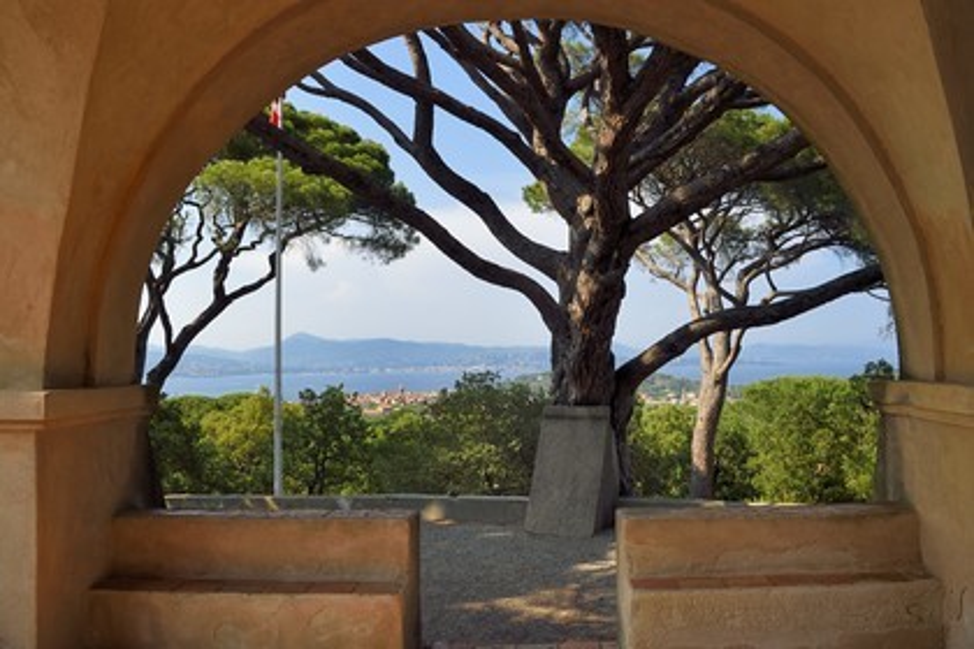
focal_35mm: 29
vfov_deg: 45.0
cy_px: 324
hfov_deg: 63.7
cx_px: 487
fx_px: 785
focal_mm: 29
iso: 200
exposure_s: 1/250
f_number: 11
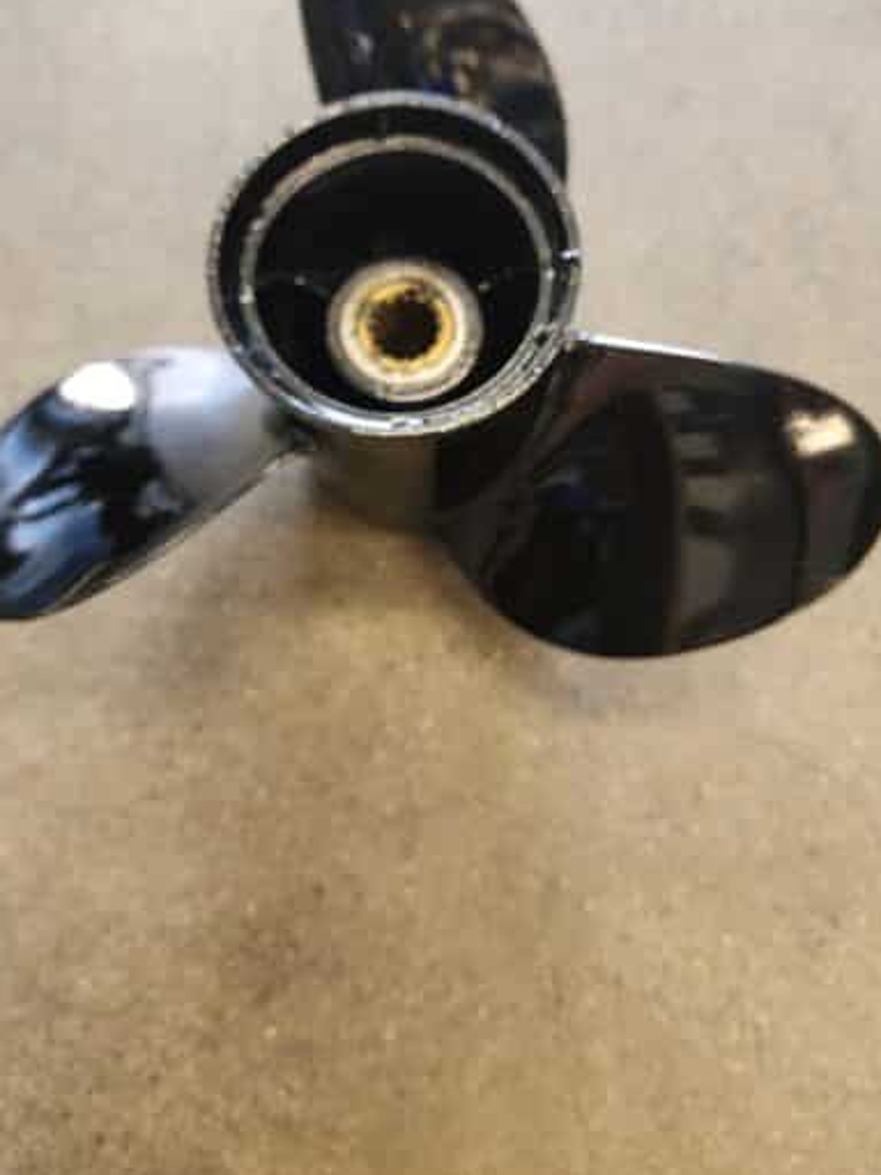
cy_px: 427
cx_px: 446
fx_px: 1018
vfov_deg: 59.1
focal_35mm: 30
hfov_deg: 46.8
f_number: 1.8
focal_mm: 6.4
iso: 400
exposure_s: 1/120
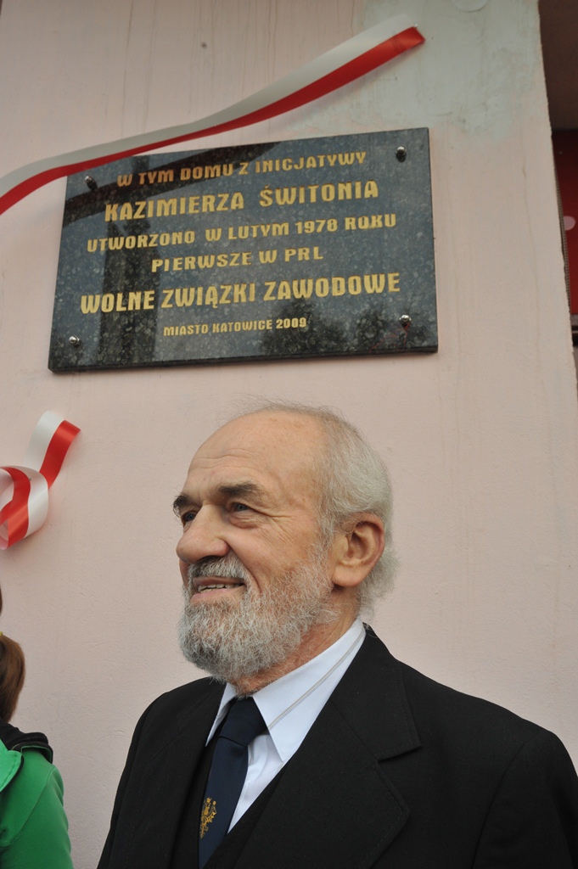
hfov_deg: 36.8
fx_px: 868
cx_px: 289
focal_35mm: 36
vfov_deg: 53.2
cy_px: 434
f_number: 10
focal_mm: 36
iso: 800
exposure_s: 1/250
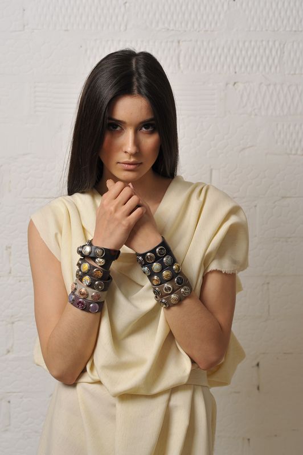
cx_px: 152
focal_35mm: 85
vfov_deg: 23.9
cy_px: 228
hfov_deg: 16.0
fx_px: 1075
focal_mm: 85
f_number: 6.3
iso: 250
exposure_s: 1/160
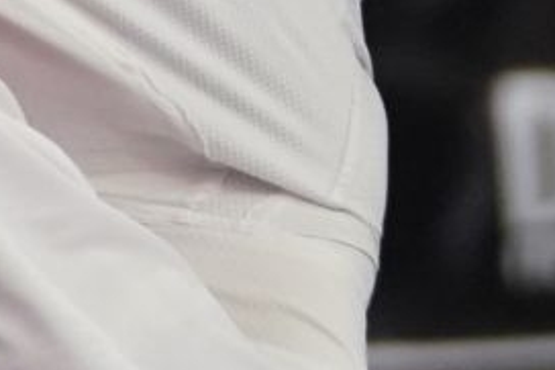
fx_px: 20476
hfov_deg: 1.6
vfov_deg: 1.0
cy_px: -677
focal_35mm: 1329
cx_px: -375
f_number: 2.8
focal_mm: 134
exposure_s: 1/1000
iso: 2000
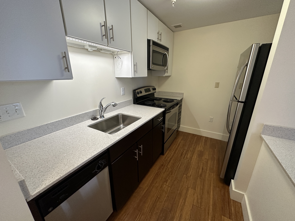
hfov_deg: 102.1
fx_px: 119
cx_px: 148
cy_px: 110
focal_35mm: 14
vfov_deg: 85.7
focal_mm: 2.22
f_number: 2.2
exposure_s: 1/60
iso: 160
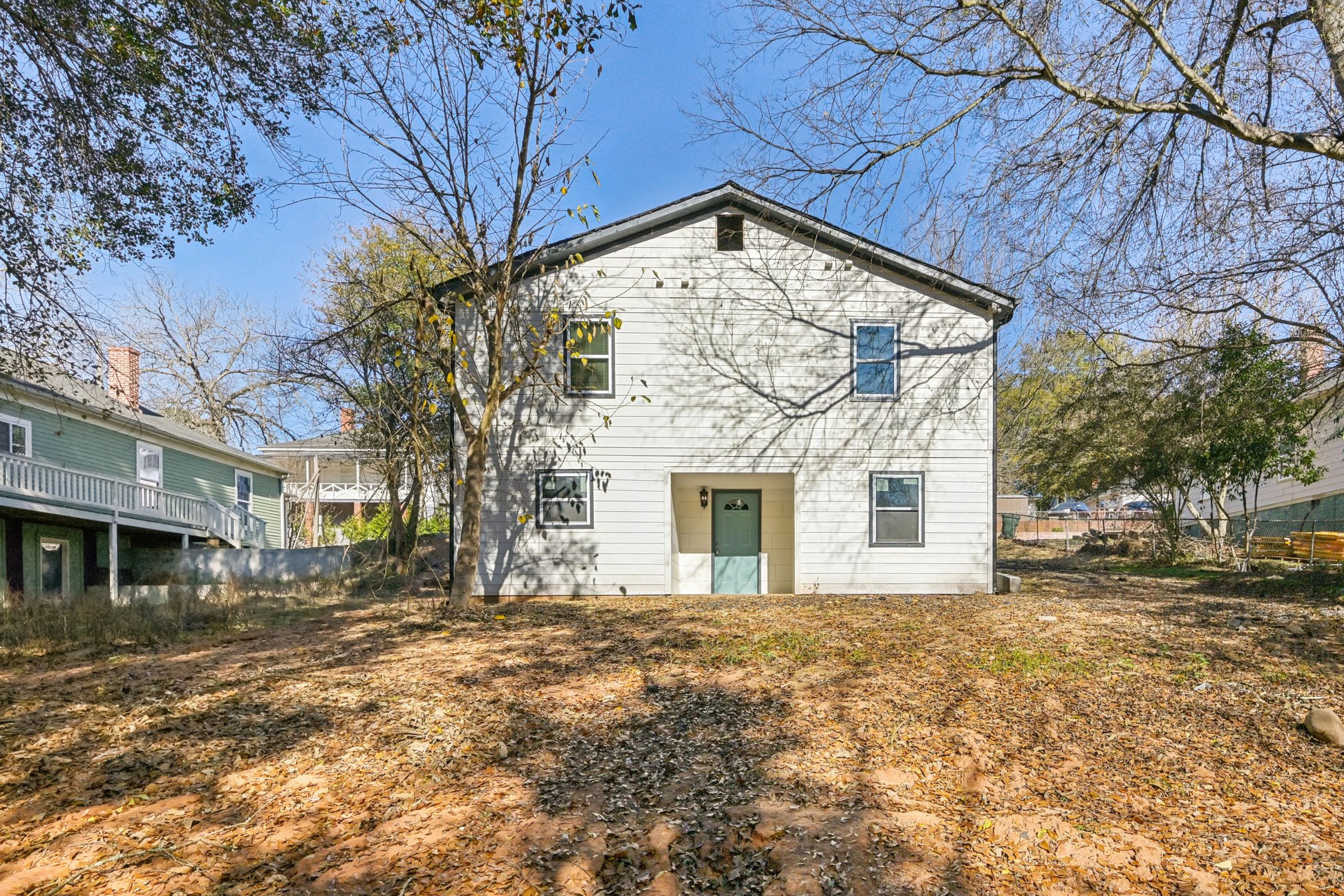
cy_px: 451
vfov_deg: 60.6
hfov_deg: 82.5
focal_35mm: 21
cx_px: 662
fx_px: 766
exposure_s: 1/2500
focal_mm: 19.5
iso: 400
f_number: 8
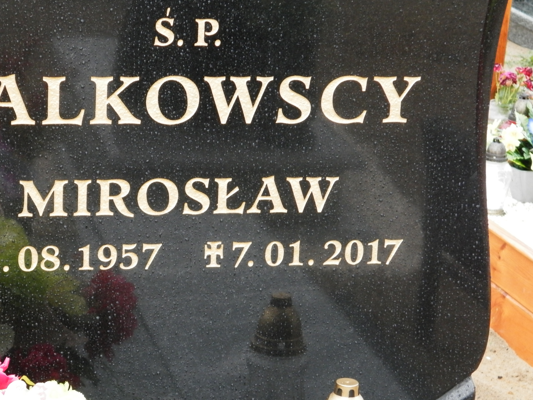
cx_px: 178
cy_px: 249
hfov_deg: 17.8
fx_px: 1694
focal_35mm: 110
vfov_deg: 13.4
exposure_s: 1/40
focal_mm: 14.6
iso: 200
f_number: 4.2
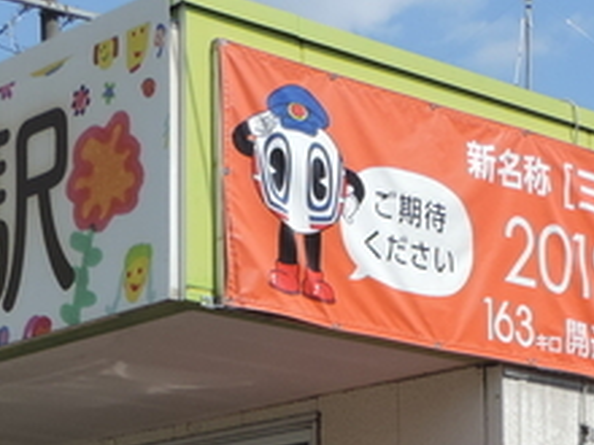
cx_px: 278
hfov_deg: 16.4
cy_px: 585
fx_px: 2059
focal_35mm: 120
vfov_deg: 12.0
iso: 80
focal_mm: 5.8
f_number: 3.2
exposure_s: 1/1250
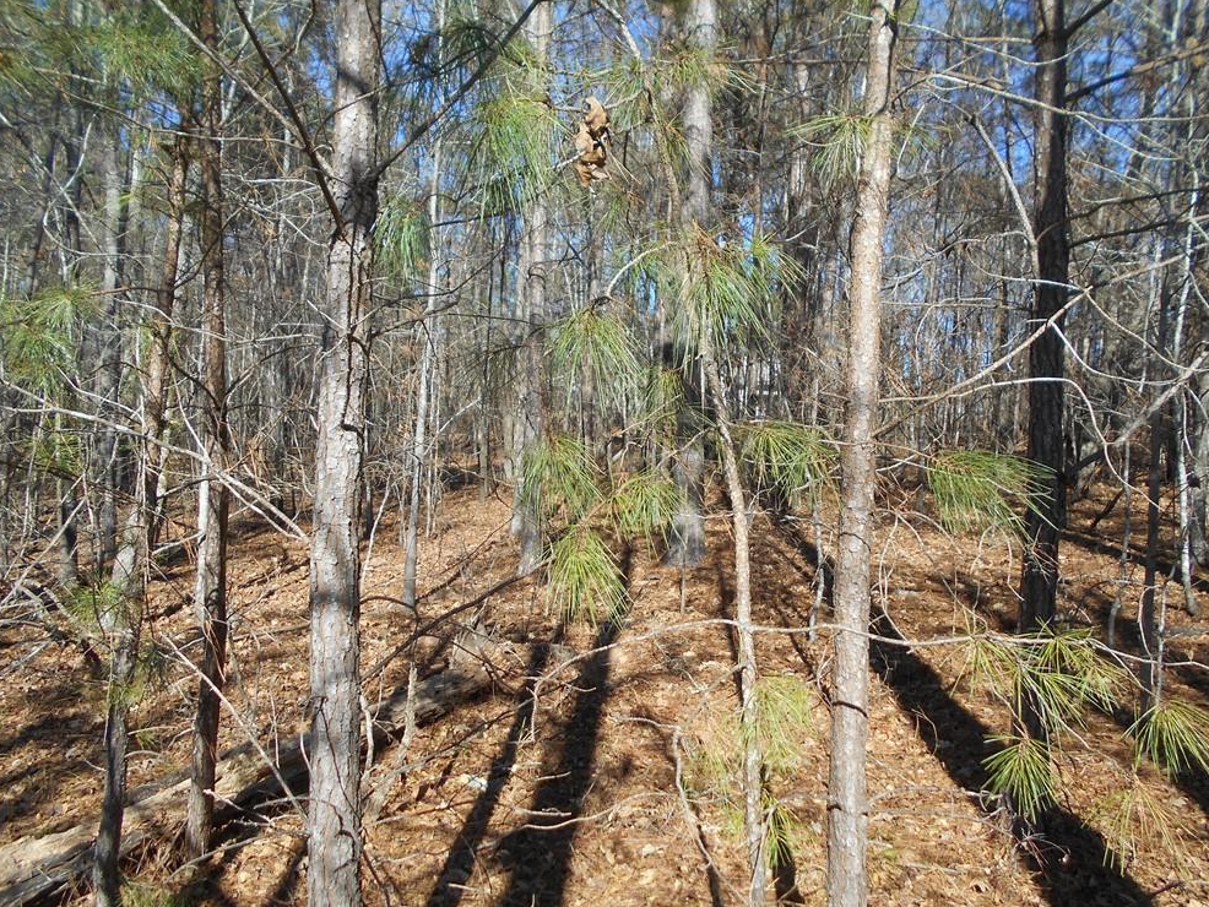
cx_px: 591
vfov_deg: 51.4
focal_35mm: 27
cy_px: 446
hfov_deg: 65.3
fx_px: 943
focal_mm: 4.6
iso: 80
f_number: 3.2
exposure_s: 1/400
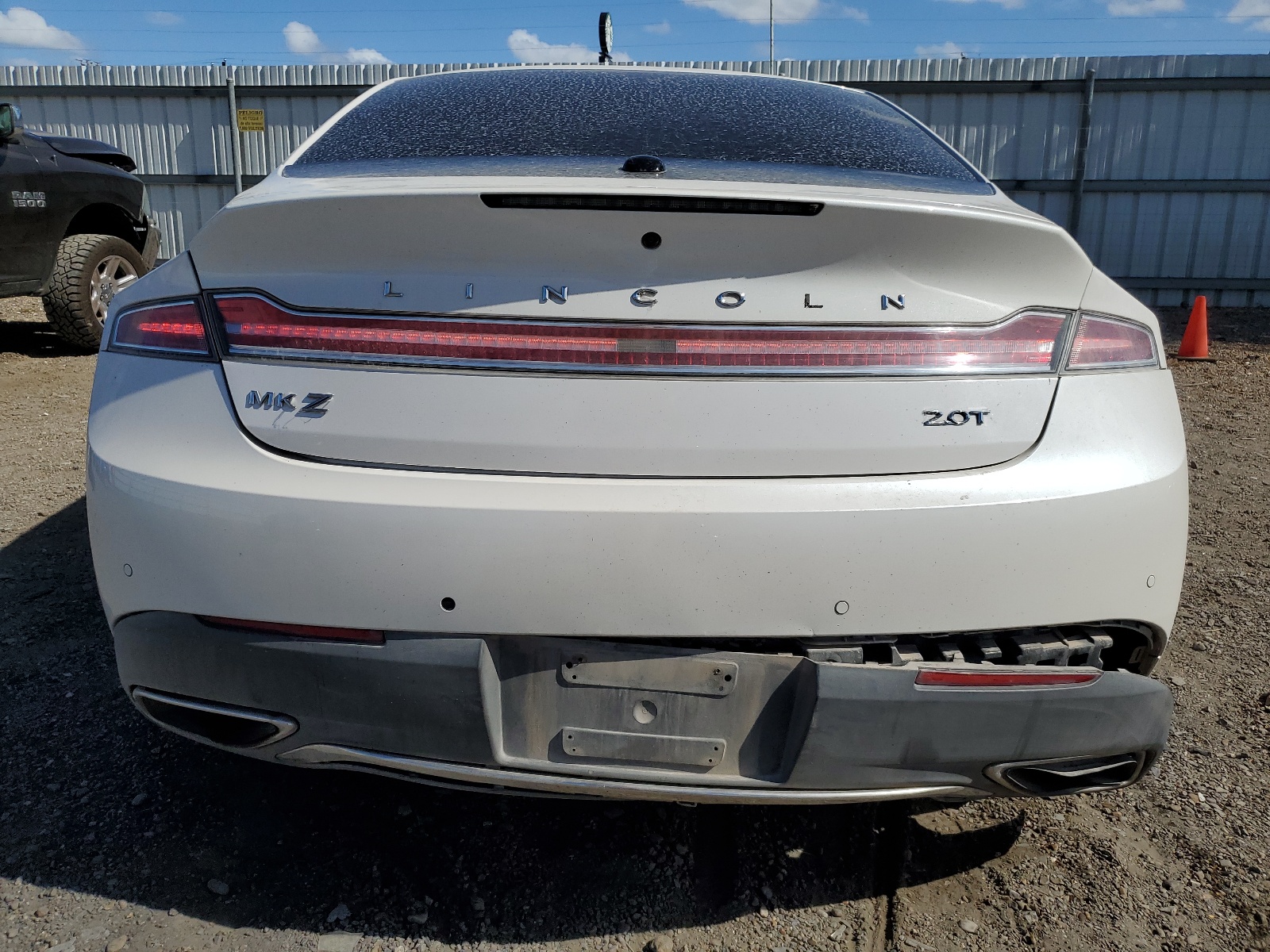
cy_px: 476
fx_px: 954
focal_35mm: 26
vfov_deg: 53.1
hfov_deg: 67.3
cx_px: 635
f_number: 1.5
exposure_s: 1/10000
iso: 51
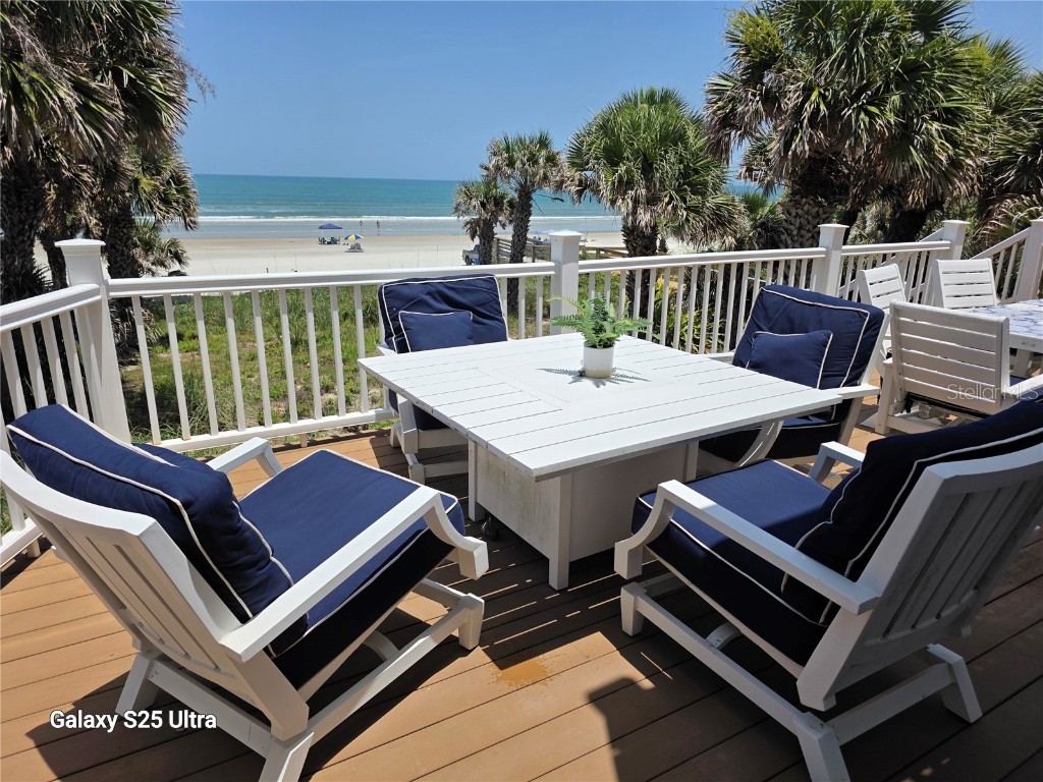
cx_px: 522
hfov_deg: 73.9
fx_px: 693
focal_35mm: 23
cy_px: 391
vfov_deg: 58.9
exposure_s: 1/7944
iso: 50
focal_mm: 6.3
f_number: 1.7
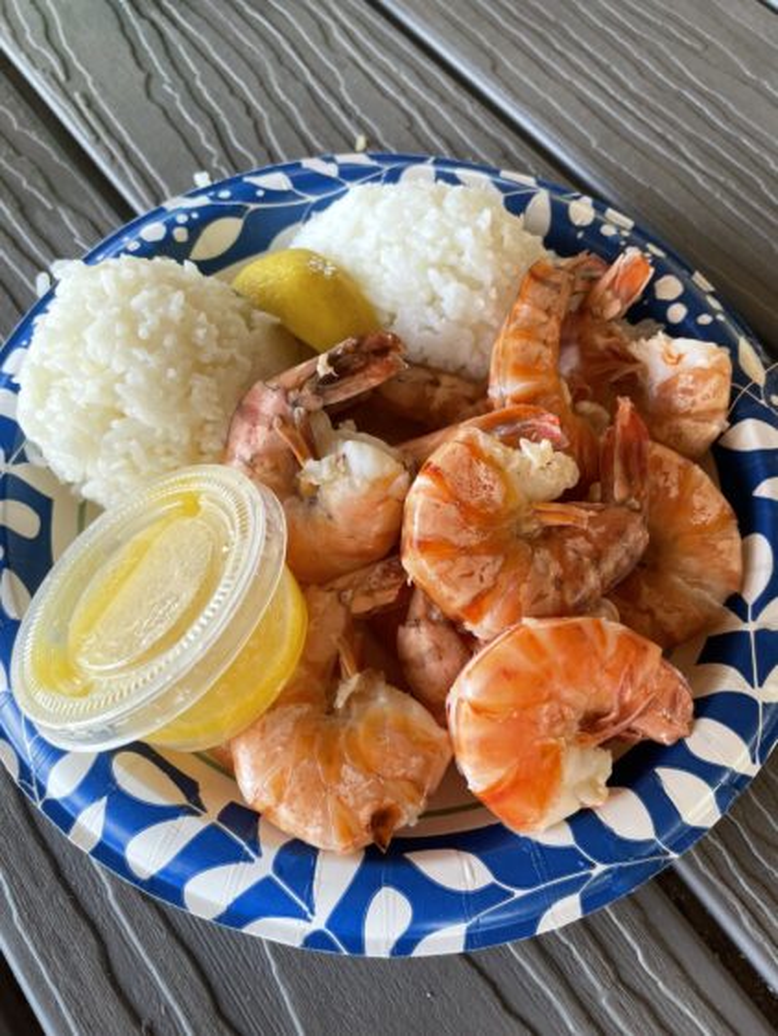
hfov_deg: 53.1
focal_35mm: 26
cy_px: 518
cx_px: 389
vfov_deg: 67.3
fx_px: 779
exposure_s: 1/121
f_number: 1.6
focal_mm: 4.2
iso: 64
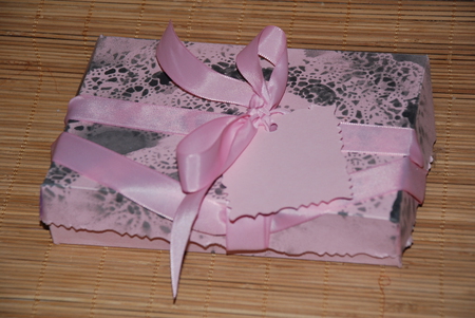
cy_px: 159
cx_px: 238
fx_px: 1882
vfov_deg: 9.6
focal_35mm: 142
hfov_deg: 14.4
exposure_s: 1/60
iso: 400
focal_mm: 95
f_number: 5.6
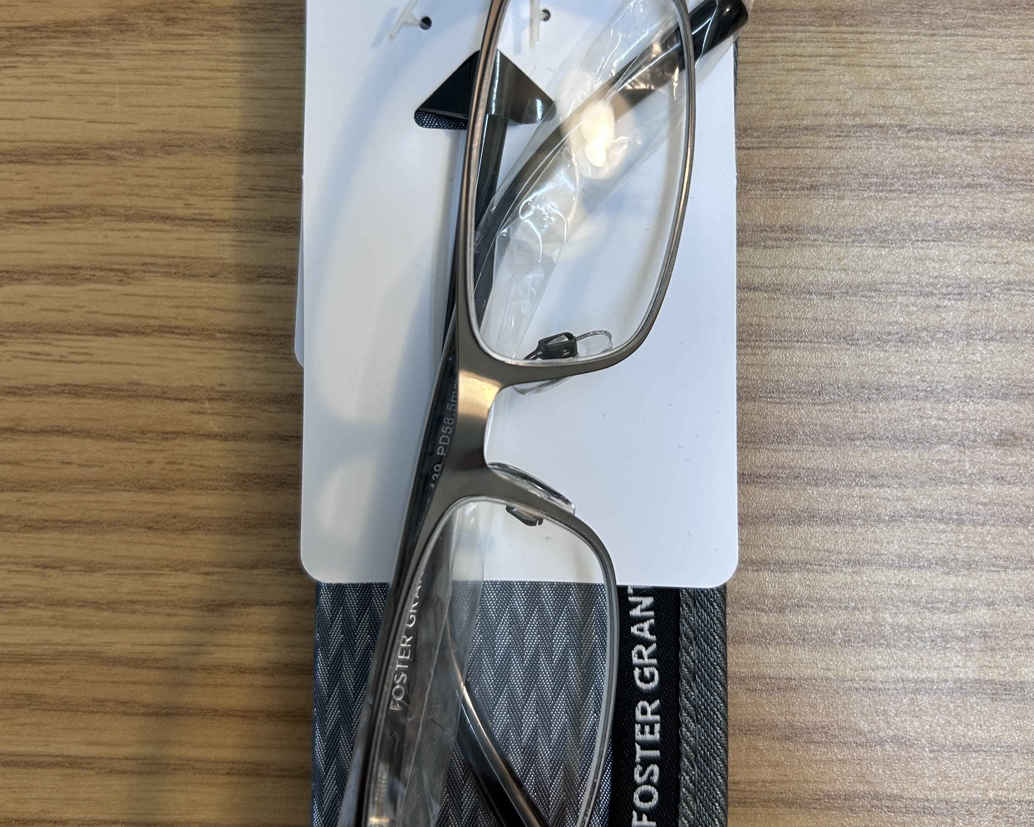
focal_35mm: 36
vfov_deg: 40.8
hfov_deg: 50.3
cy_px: 307
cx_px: 543
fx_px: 1102
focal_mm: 5.7
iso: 64
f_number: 1.5
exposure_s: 1/120
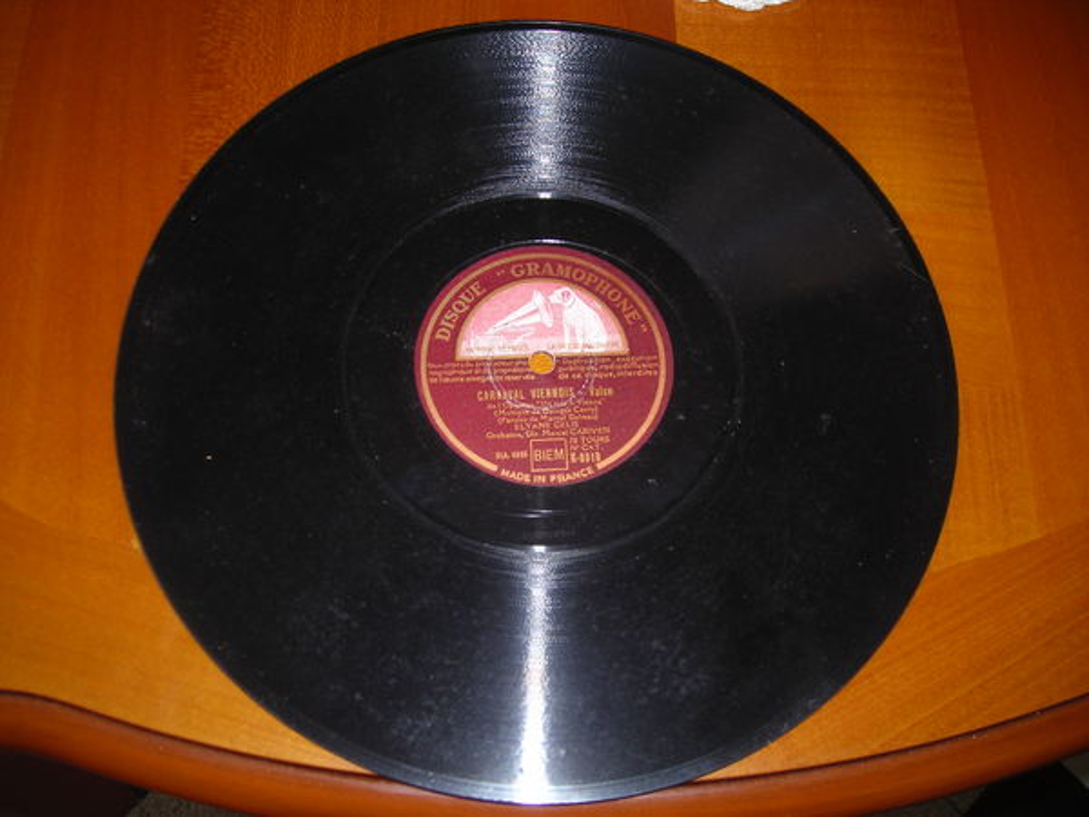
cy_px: 408
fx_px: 1195
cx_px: 544
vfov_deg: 37.7
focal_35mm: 38
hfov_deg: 49.0
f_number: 3.2
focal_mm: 6.3
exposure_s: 1/60.1
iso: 50
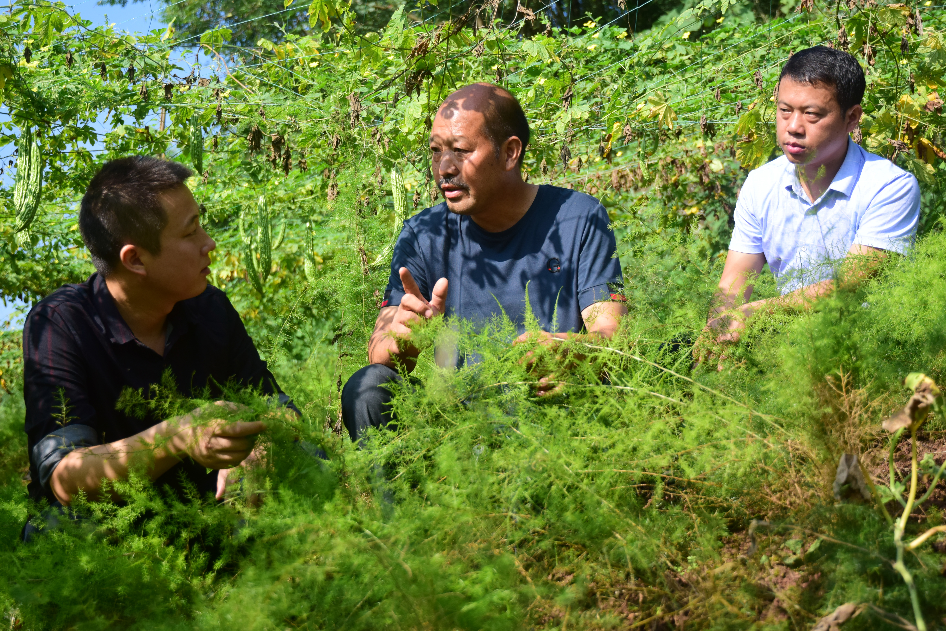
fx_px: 1328
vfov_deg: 26.7
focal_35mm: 51
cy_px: 291
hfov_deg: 39.2
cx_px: 470
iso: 280
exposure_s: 1/2000
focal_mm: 31
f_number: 3.2
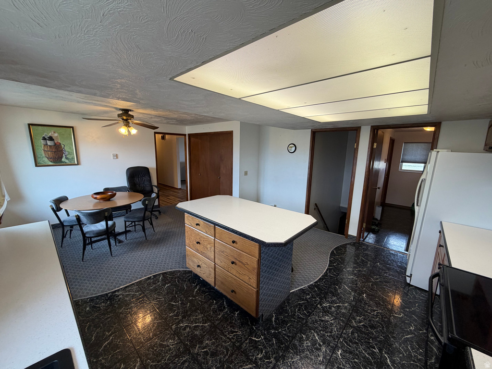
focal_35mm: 14
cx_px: 246
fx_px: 199
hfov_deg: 102.1
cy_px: 184
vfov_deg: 85.7
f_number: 2.2
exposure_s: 1/120
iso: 125
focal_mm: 2.22
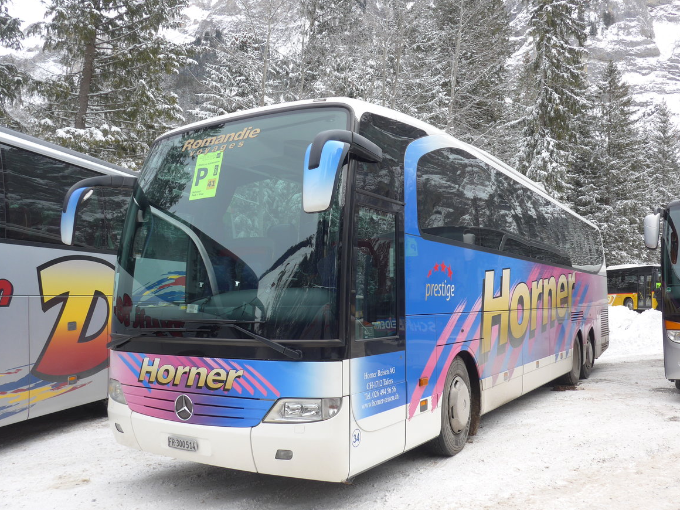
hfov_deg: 60.0
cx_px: 344
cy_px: 256
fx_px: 589
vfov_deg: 46.8
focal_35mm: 30
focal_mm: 6
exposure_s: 1/250
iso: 80
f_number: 2.8
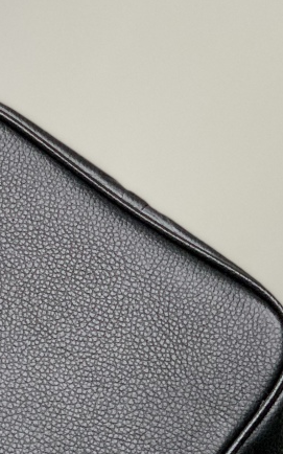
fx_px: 2260
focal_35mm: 183
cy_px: 256
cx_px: 36
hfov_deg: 7.2
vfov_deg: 11.5
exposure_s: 1/60
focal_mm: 6
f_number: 2.4
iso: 125
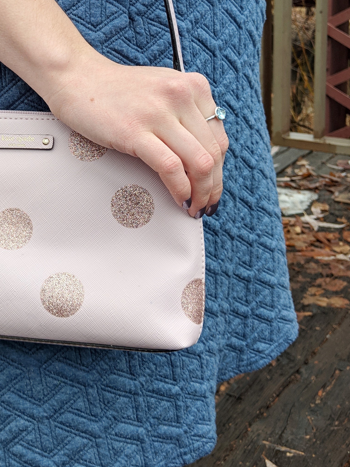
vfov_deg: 34.7
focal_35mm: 54
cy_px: 112
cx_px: 52
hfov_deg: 26.3
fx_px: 728
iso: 50
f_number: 1.8
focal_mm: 4.44
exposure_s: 1/308
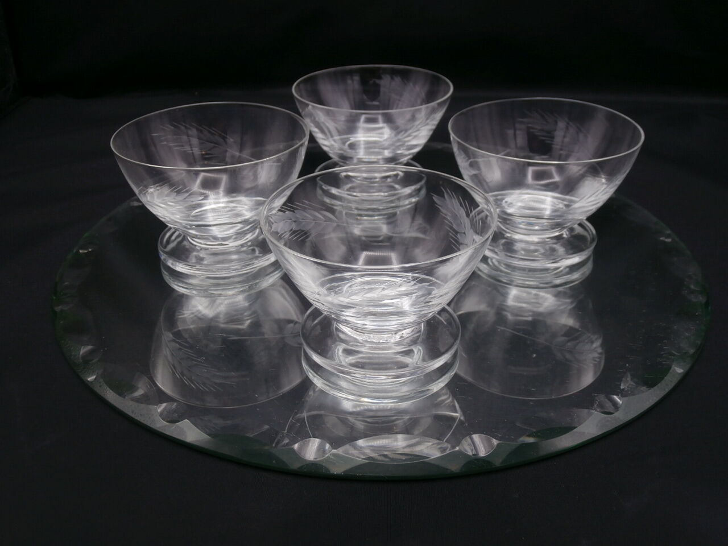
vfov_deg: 37.7
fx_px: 799
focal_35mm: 38
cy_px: 273
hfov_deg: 49.0
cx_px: 364
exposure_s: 1/160
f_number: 3.9
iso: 100
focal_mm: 6.67
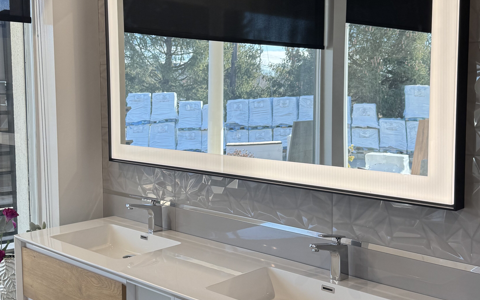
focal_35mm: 44
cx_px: 262
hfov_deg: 45.2
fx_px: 576
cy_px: 137
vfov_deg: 29.2
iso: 80
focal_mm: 6.76
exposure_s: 1/370
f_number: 1.78
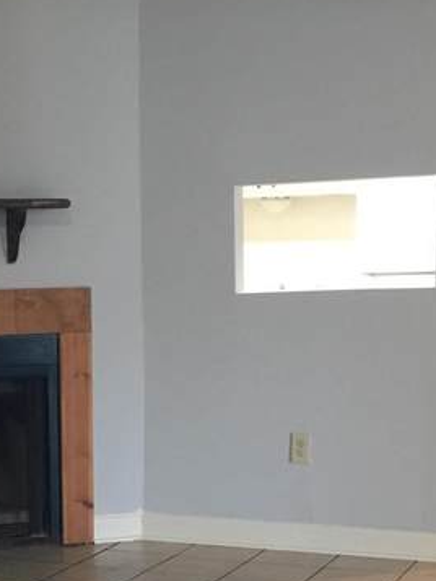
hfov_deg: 18.6
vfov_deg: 24.6
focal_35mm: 78
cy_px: 472
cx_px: 42
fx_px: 1309
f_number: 2.2
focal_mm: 4.15
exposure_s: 1/30
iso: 160
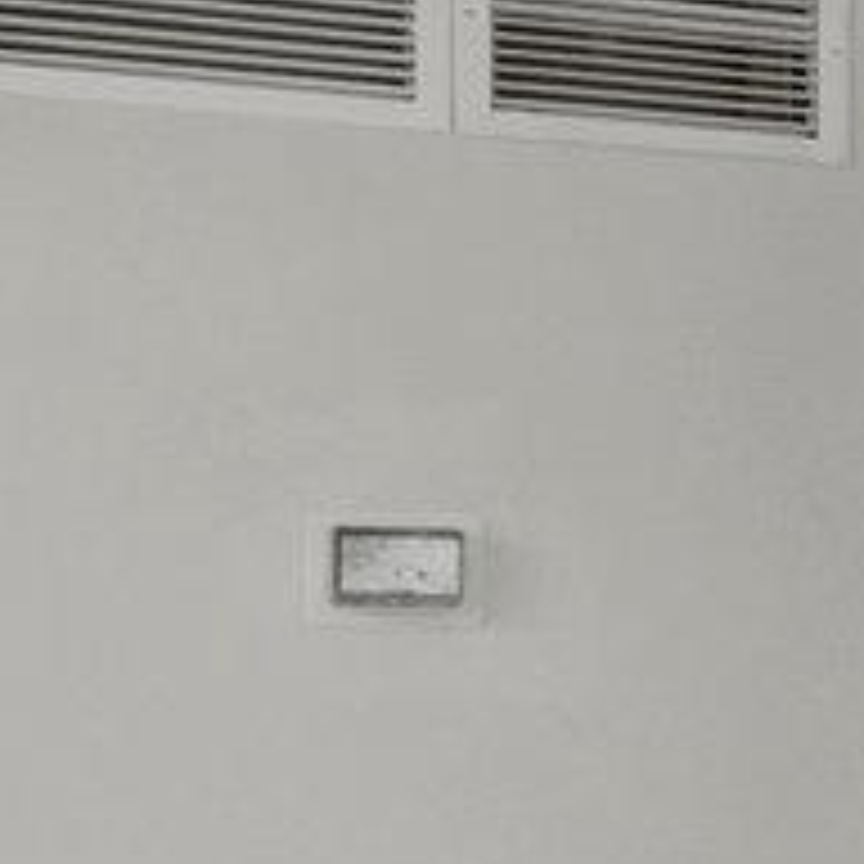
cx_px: 3596
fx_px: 4095
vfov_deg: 11.9
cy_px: 871
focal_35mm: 145
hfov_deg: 7.6
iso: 250
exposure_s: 1/5
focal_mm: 16
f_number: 8
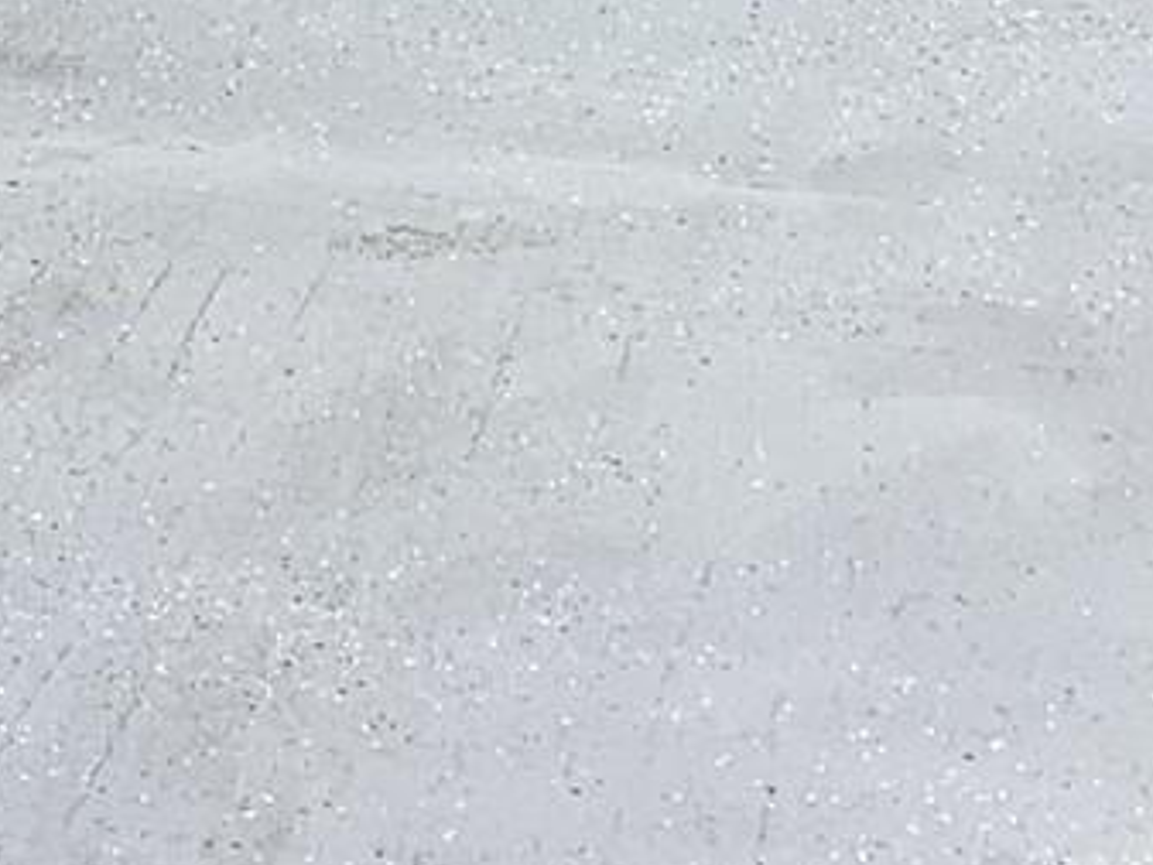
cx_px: 86
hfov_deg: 13.3
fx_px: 4898
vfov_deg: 9.2
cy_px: -1108
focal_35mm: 147
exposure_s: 1/120
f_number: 2.4
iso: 32
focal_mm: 3.3
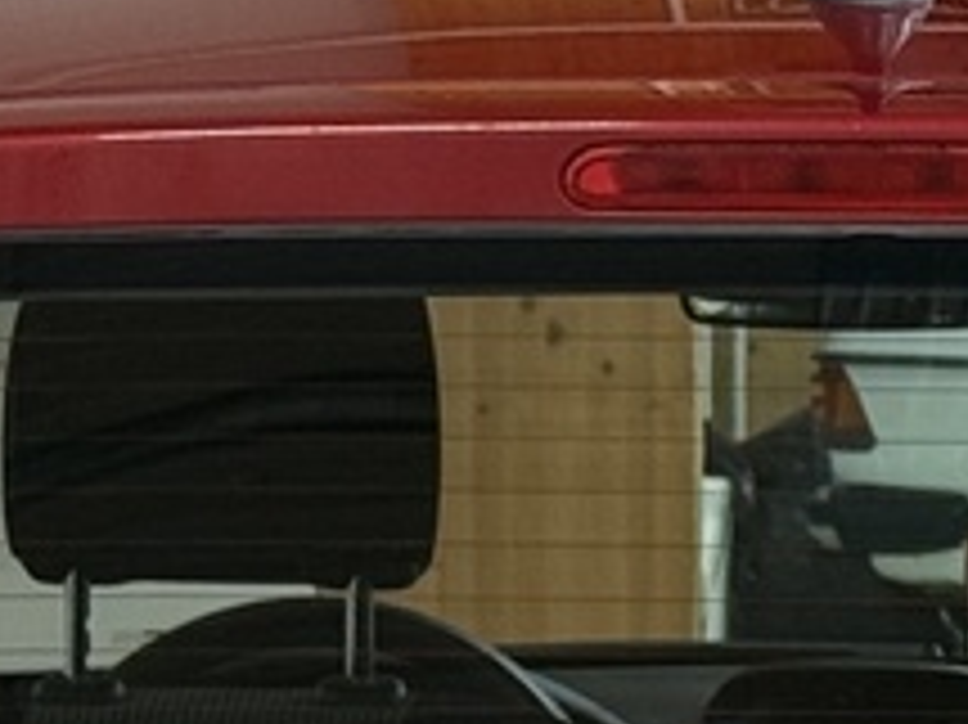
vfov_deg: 4.6
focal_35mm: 321
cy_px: 1349
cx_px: 914
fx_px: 8971
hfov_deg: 6.2
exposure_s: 1/60
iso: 125
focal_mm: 6.76
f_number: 1.78
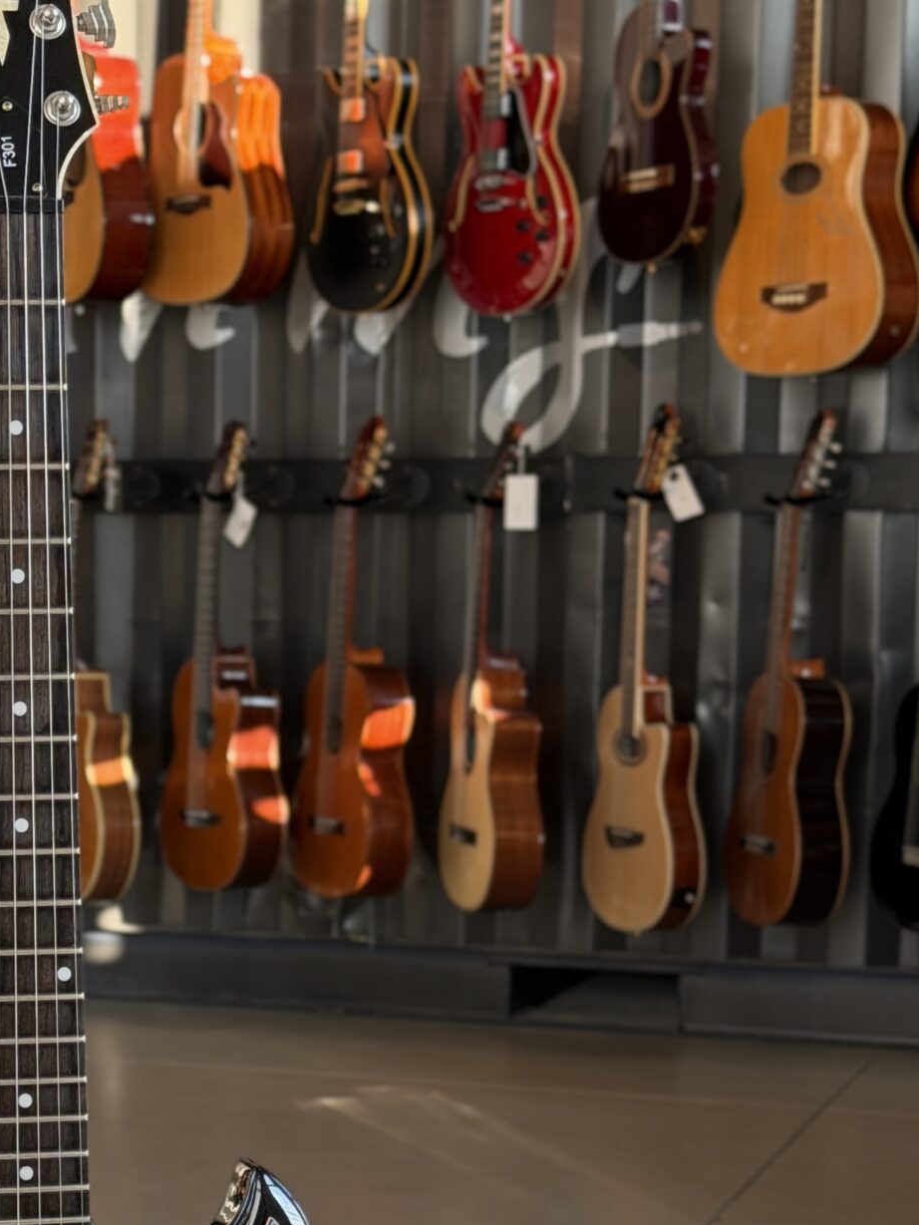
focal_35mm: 100
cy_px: 957
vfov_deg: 19.5
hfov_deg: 14.6
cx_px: 2
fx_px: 3539
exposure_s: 1/101
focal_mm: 6.76
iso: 100
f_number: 1.78
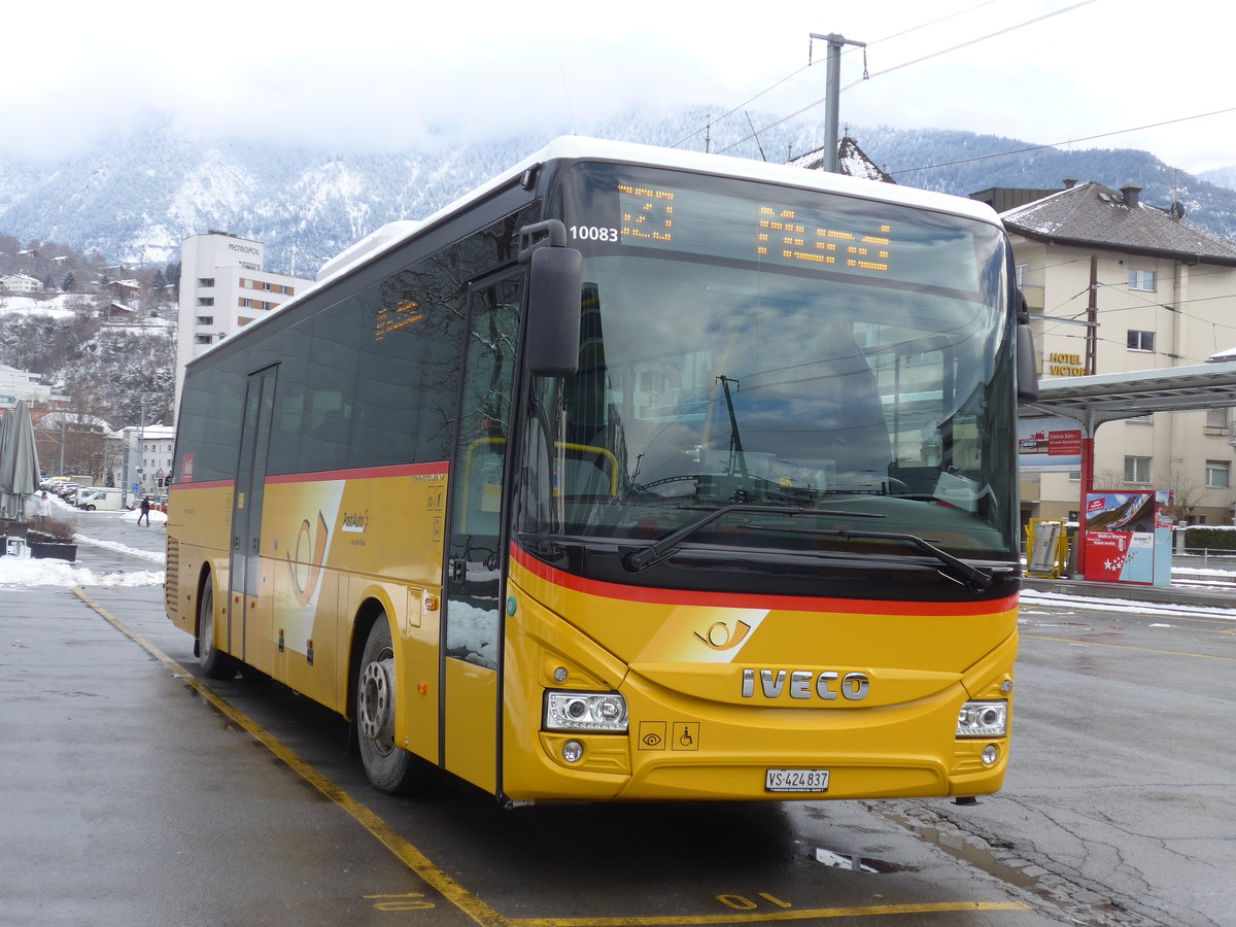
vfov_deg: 31.5
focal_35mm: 46
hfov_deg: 41.2
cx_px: 618
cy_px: 464
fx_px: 1642
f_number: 3
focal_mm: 9.5
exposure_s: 1/640
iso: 80
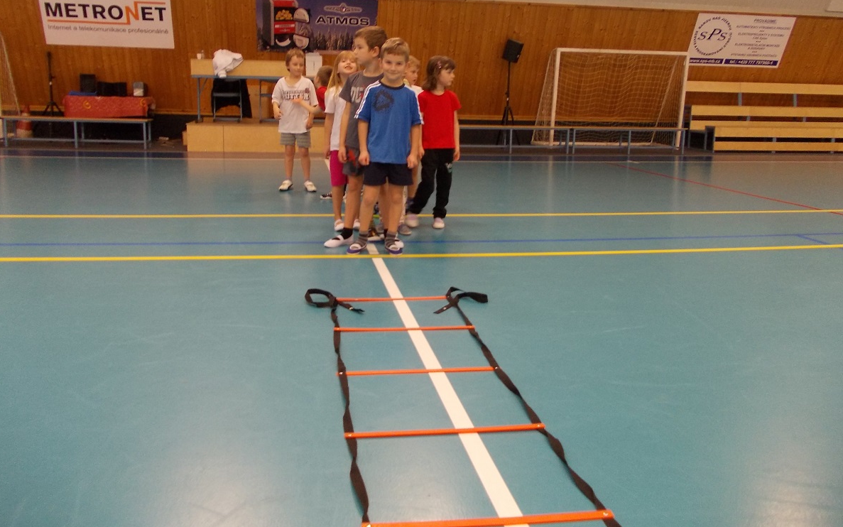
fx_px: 689
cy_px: 214
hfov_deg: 62.9
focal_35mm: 30
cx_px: 418
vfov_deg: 41.7
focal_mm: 4
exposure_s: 1/25
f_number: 2.7
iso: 200
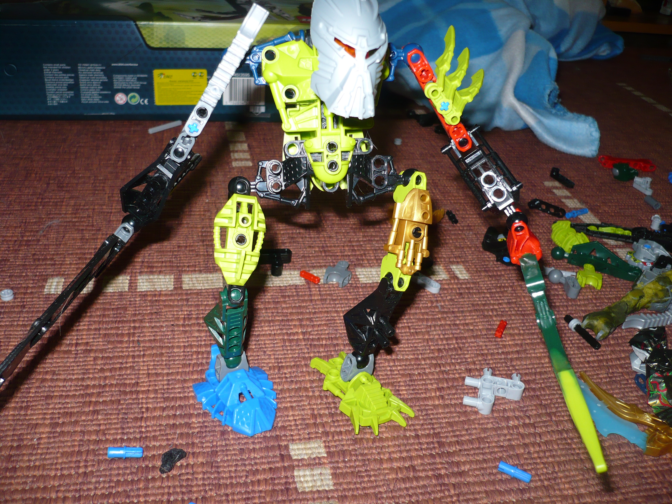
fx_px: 679
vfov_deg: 40.7
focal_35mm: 35
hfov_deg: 52.6
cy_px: 252
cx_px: 336
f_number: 2.8
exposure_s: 1/30
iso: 100
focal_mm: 5.8
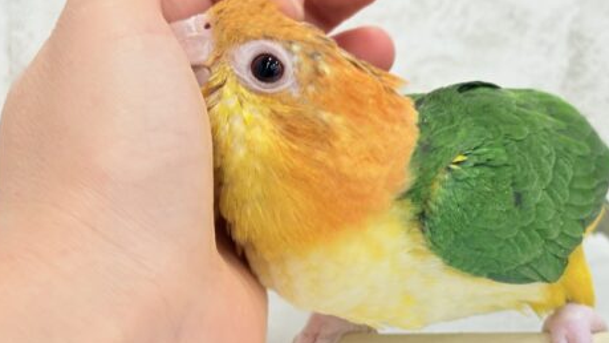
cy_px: 210
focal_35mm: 79
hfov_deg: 26.8
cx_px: 346
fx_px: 1275
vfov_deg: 15.3
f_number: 1.6
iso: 50
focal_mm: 5.96
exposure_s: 1/50
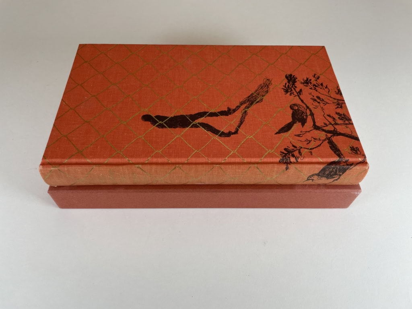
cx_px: 206
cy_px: 154
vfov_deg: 53.1
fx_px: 309
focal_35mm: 26
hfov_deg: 67.3
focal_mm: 4.2
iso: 50
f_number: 1.6
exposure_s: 1/121
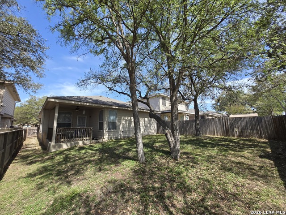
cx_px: 143
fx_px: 107
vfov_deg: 89.9
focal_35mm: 13
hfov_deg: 106.2
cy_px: 108
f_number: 2.2
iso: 25
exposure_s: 1/465
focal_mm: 1.7
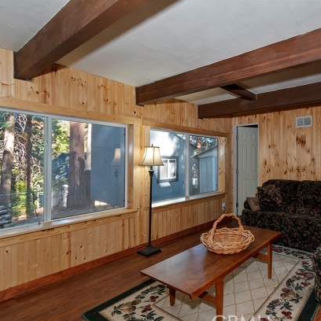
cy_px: 166
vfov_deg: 74.8
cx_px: 238
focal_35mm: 20
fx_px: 210
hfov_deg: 70.1
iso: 400
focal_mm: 10
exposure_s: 1/30
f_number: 8
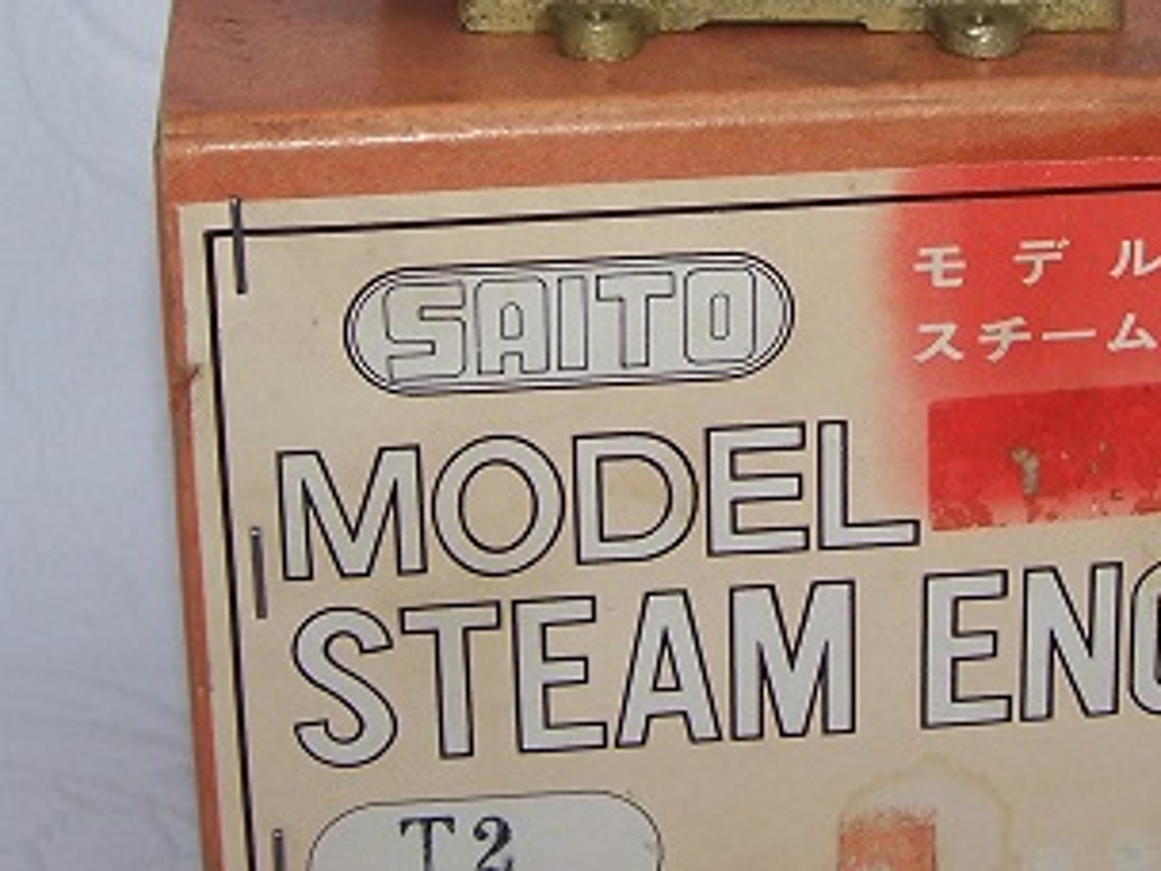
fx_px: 3220
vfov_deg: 15.2
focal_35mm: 96
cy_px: 80
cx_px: 749
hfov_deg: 20.4
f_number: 2.8
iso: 64
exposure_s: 1/400
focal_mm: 6.3
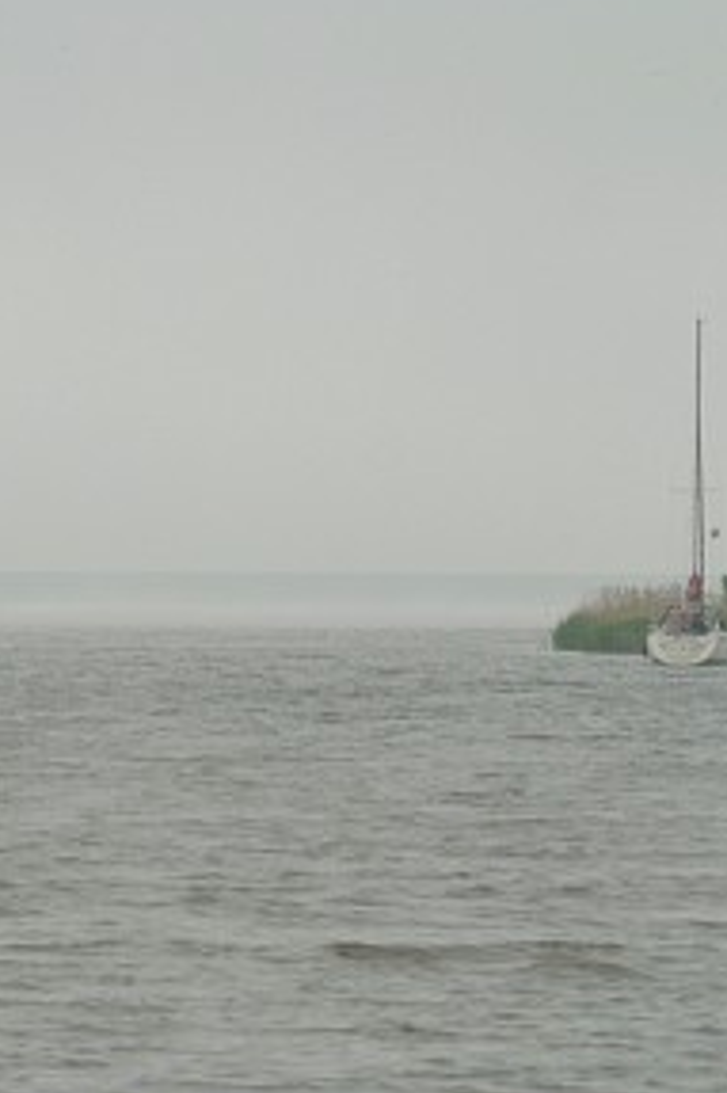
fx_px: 8946
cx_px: 145
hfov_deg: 4.7
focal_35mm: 295
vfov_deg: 7.0
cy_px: 527
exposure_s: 1/500
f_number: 9.5
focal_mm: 125
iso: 200
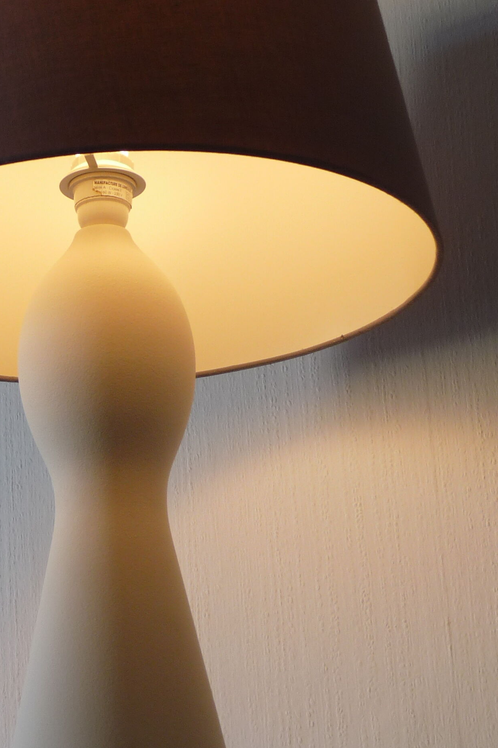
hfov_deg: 13.6
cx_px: 83
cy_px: 402
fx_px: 2075
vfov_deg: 20.4
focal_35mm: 100
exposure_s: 1/50
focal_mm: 8.7
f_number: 3.2
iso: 100
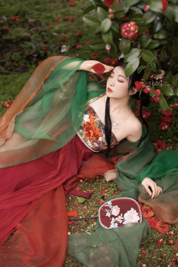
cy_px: 134
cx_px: 89
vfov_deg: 39.6
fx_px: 371
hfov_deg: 27.0
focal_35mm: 50
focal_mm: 50
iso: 320
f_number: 2.2
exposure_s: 1/320
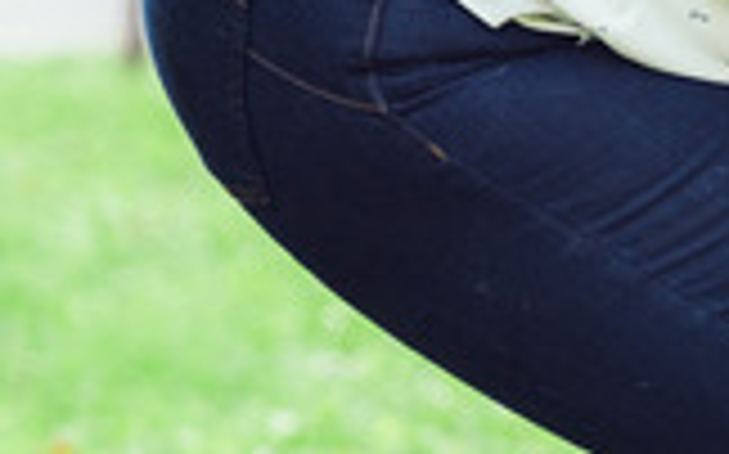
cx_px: 1647
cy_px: 508
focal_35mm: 343
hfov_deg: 5.9
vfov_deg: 3.8
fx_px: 6810
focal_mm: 70
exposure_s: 1/125
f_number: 2.8
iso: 200
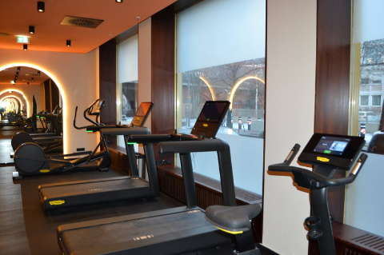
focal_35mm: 30
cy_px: 128
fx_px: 320
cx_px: 192
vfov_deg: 43.5
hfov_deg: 62.0
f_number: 3.8
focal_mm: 20
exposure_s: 1/60
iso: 1100
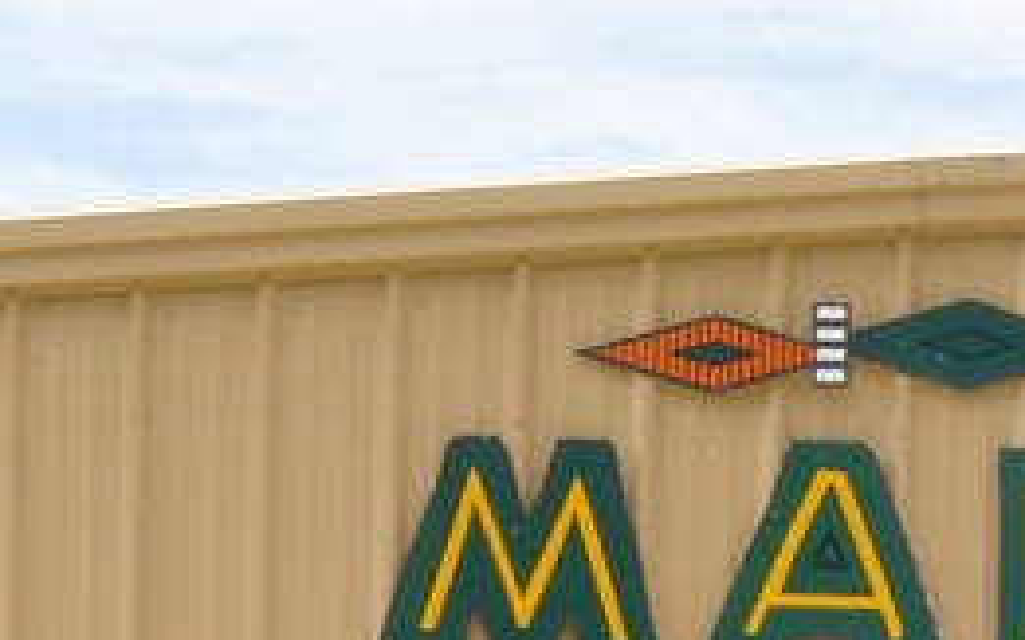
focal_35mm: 169
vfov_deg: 7.5
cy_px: 1243
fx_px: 4720
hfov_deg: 12.2
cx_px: 1037
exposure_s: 1/200
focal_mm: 18
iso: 200
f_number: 10
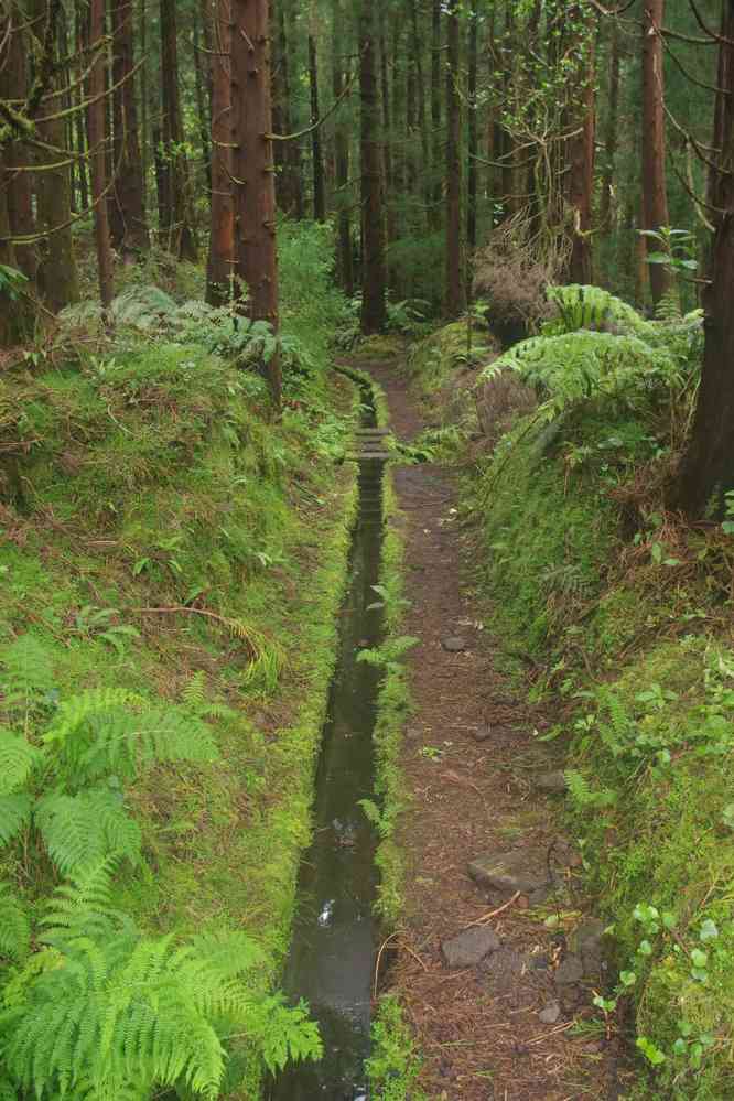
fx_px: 1055
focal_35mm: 34
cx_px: 367
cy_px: 550
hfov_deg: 38.4
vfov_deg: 55.1
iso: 1600
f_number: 5.6
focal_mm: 23
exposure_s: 1/50
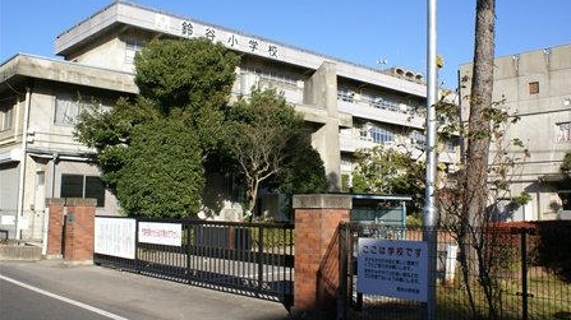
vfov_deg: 31.1
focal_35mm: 38
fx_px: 575
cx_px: 286
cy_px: 134
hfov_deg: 52.8
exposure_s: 1/125
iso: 100
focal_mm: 24
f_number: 10
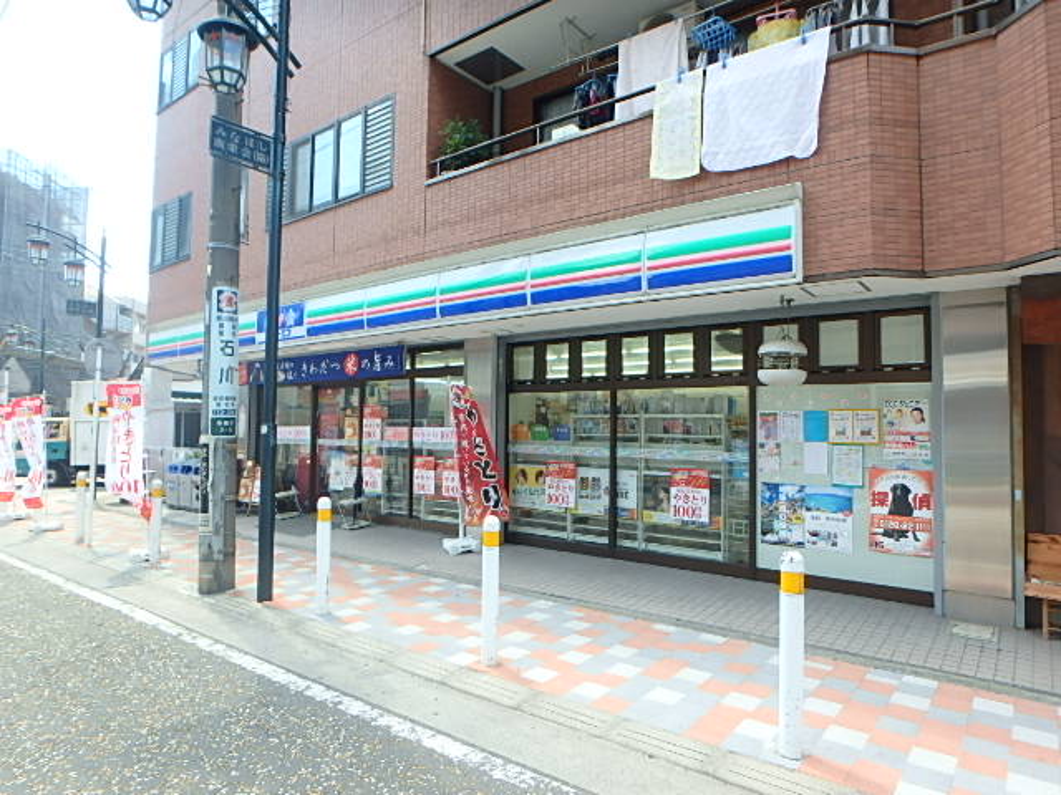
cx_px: 530
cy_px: 398
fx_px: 644
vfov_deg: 63.4
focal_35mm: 21
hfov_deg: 79.0
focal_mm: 3.7
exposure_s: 1/160
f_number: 3.5
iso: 125
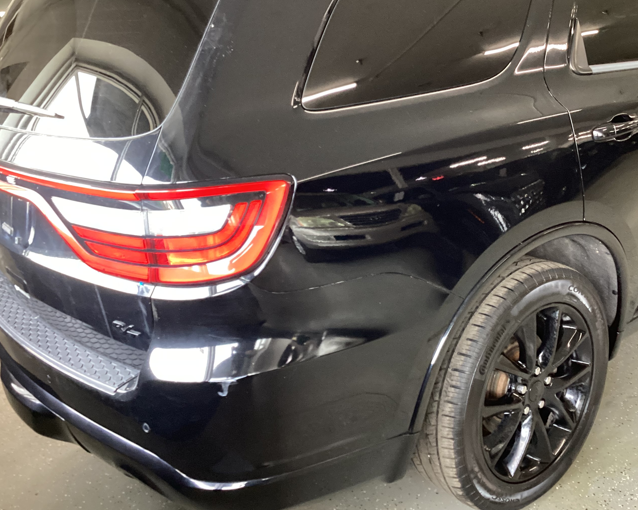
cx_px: 349
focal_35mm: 39
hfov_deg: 46.8
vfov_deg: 38.2
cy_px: 240
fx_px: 736
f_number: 2.4
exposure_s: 1/60
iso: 400
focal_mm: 3.3
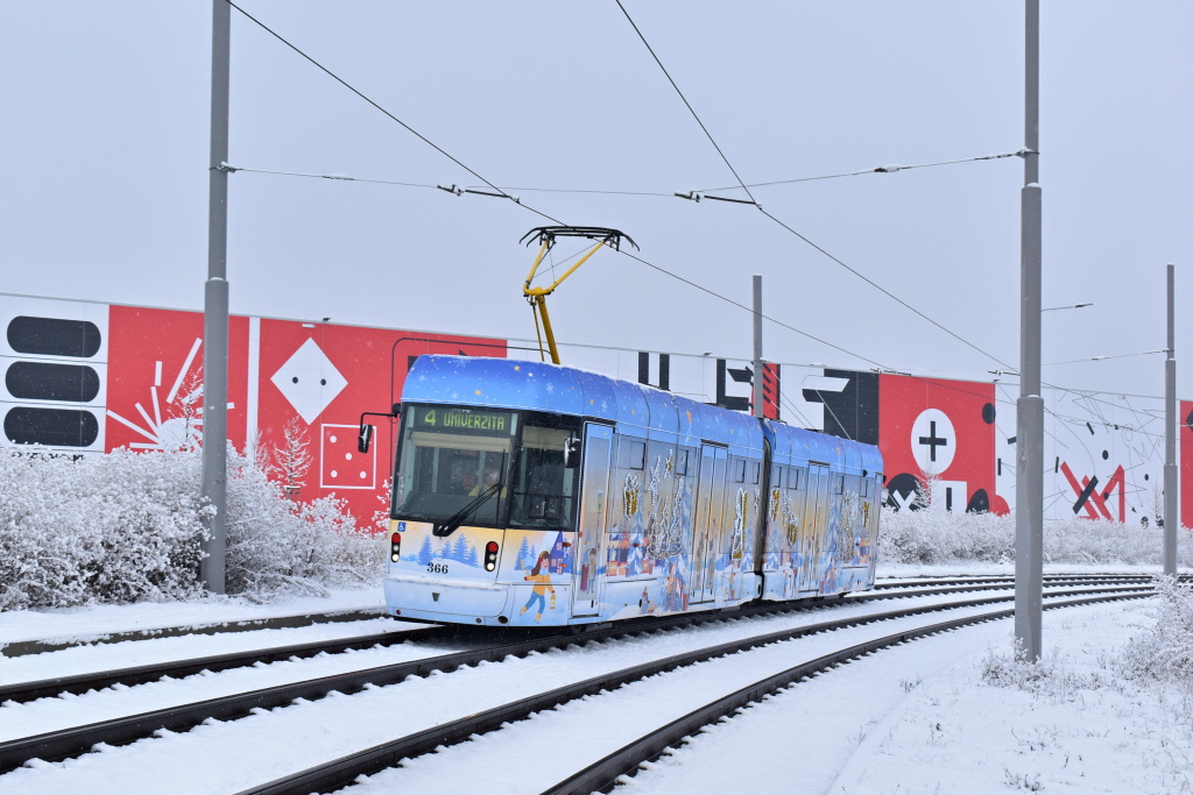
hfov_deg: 38.9
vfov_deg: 26.5
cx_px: 596
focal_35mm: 51
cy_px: 398
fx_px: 1690
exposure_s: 1/320
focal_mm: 34
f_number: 7.1
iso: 320
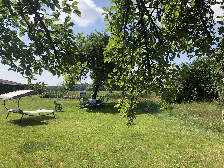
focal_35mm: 28
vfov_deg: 49.7
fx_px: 181
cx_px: 112
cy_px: 84
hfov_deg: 63.4
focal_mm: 3.99
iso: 20
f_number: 1.8
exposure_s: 1/1453
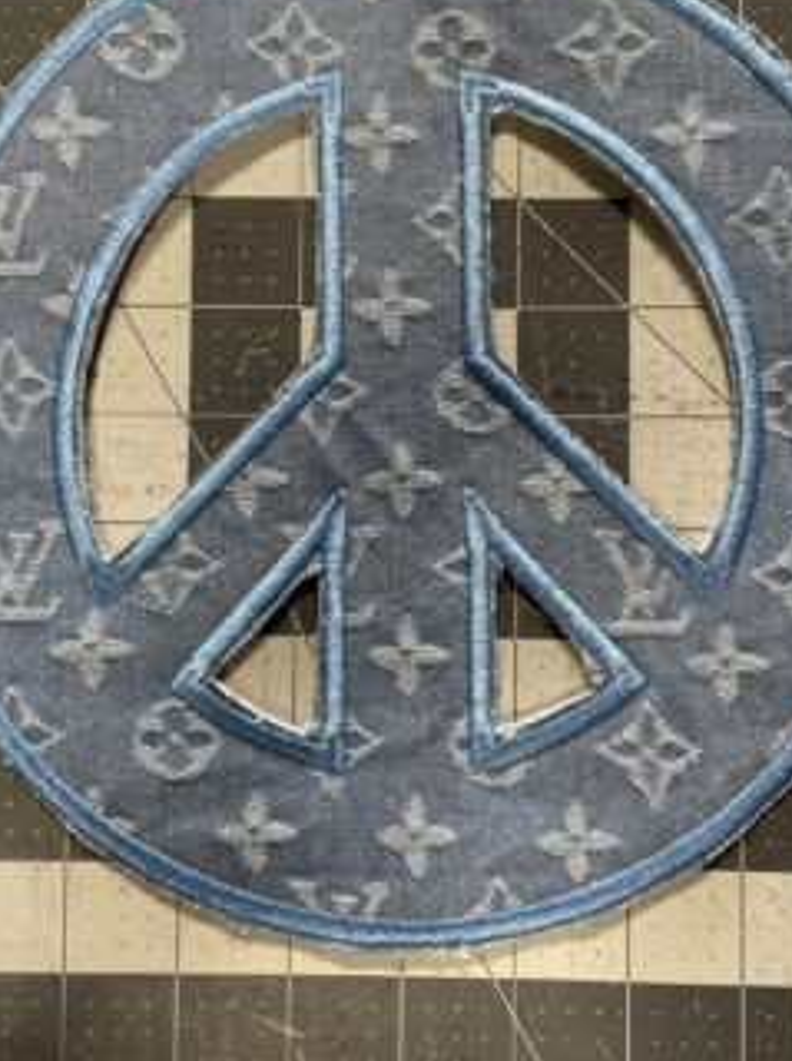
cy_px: 463
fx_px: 1162
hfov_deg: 37.6
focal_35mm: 38
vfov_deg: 48.9
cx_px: 408
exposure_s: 1/120
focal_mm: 4.2
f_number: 1.6
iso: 125
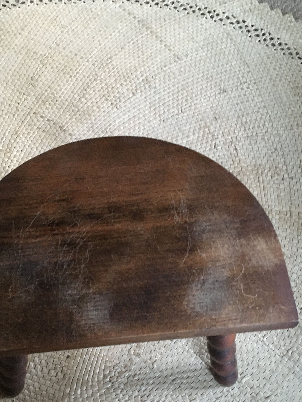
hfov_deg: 38.5
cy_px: 243
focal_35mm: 37
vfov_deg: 49.8
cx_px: 116
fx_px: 430
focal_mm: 4.15
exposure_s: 1/17
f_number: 2.2
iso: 500
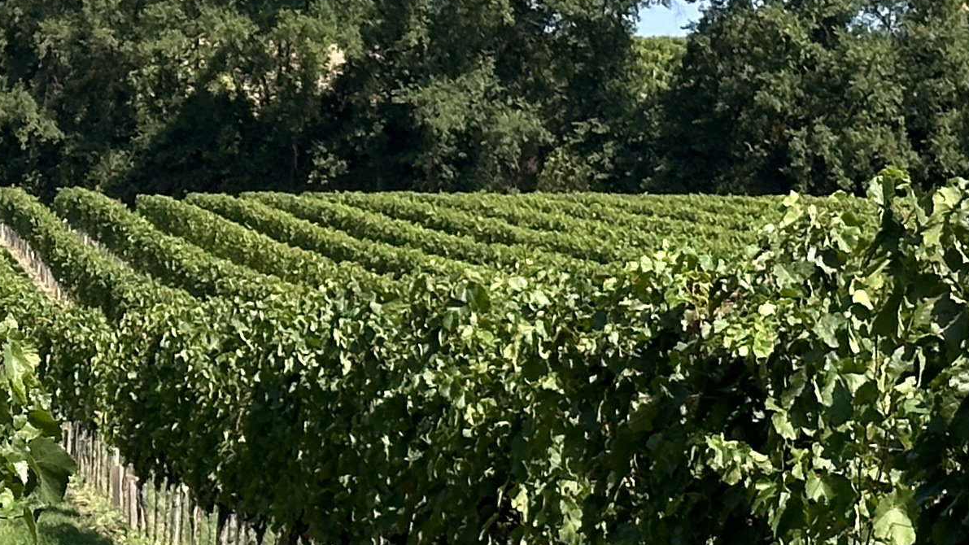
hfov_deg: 11.9
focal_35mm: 177
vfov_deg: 6.9
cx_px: -177
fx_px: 4548
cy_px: 411
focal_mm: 6.86
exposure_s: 1/2809
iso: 64
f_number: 1.78
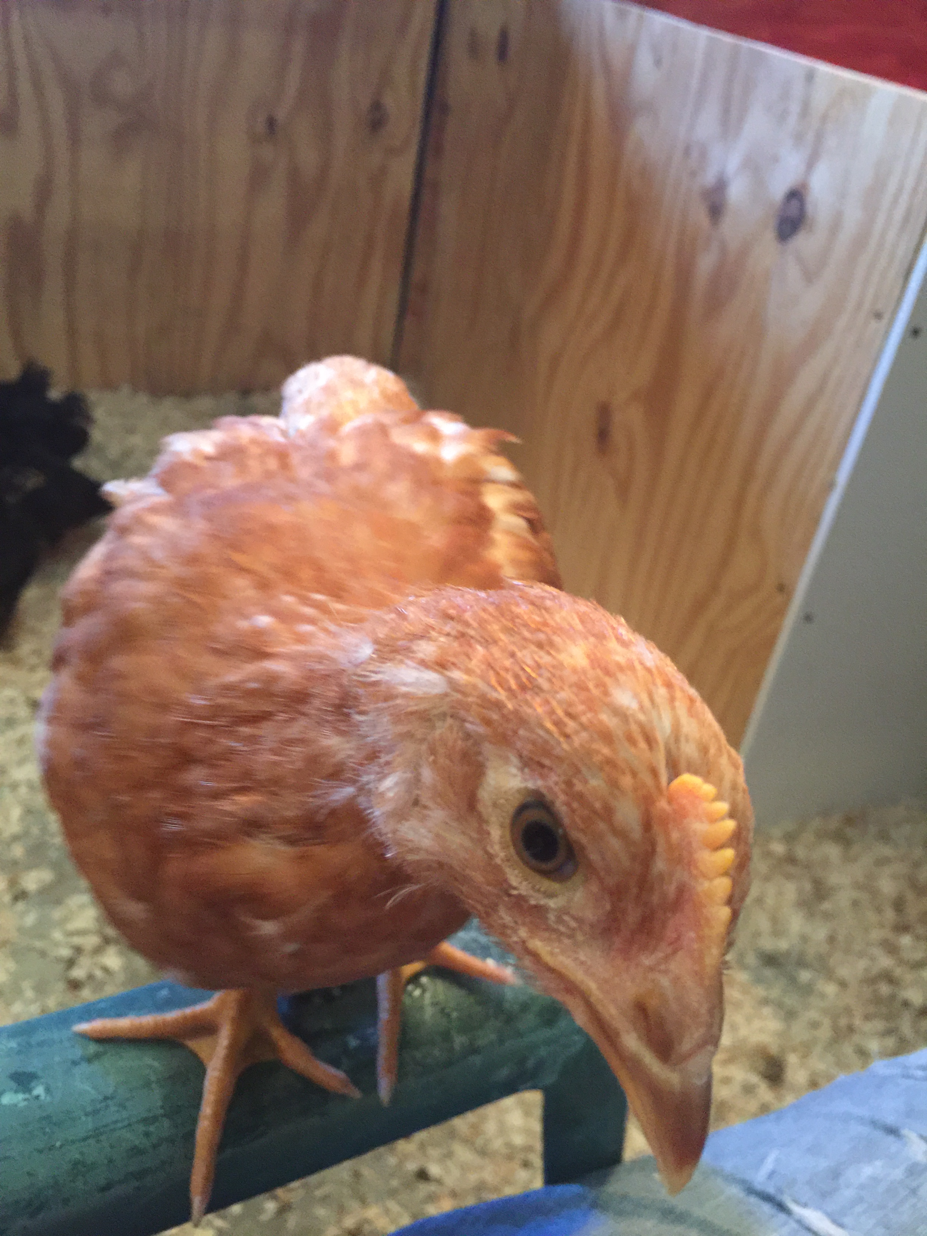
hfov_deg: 48.2
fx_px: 1035
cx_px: 464
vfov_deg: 61.7
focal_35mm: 29
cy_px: 618
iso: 100
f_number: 2.2
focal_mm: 4.15
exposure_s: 1/10
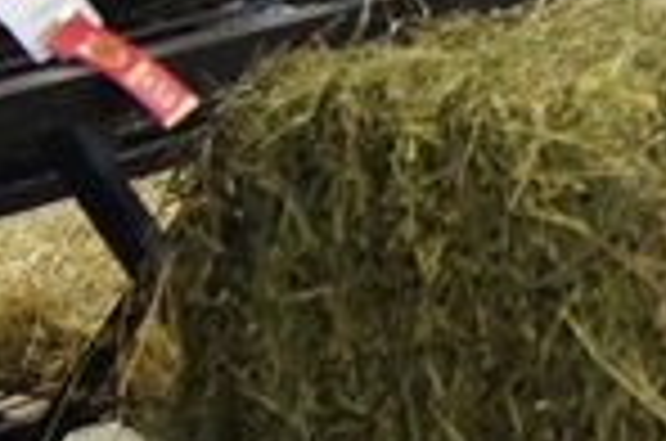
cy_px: -448
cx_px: 927
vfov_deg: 5.4
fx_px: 4597
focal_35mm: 249
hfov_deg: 8.2
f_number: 4
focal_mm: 24
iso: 2000
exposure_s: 1/160
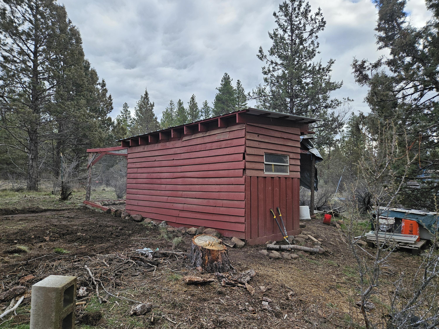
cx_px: 220
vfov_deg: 58.9
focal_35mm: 23
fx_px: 292
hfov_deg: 73.9
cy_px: 164
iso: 40
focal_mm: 5.4
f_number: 1.8
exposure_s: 1/408
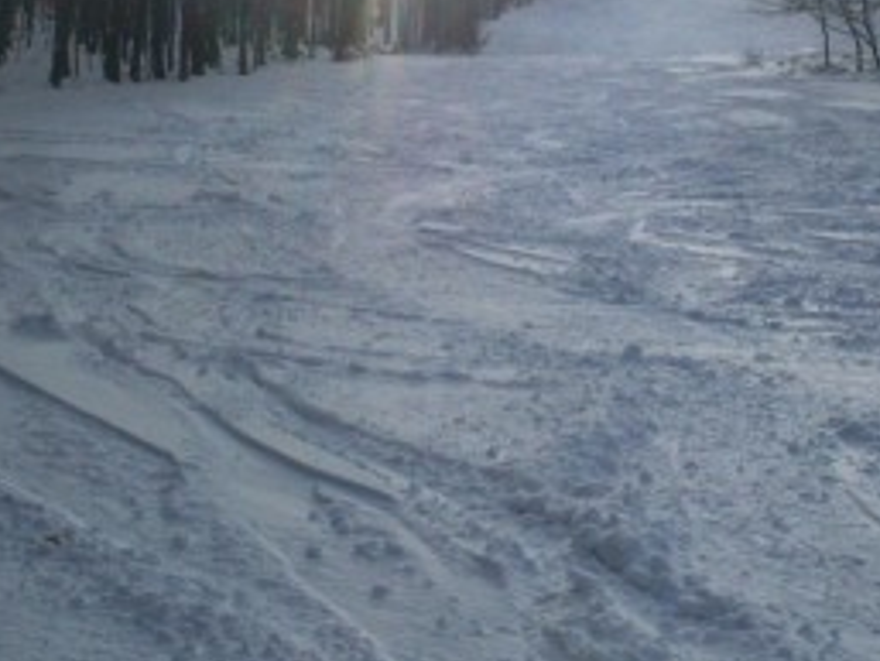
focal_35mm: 71
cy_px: 151
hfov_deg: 27.3
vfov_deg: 20.5
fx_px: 1806
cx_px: 568
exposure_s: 1/750
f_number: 8.4
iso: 80
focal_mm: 6.3
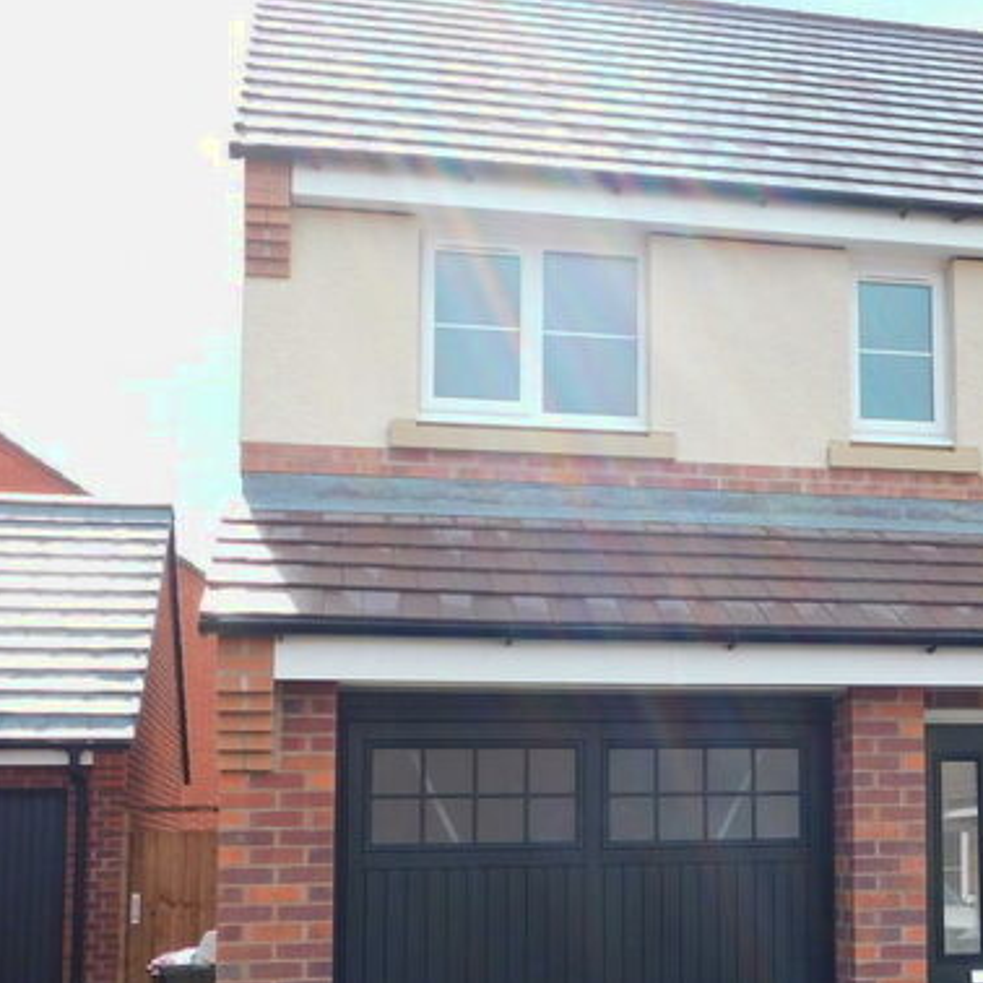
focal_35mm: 59
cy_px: 620
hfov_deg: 28.0
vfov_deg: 29.0
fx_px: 1896
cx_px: 889
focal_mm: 6.3
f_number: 3.5
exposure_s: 1/500
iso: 125
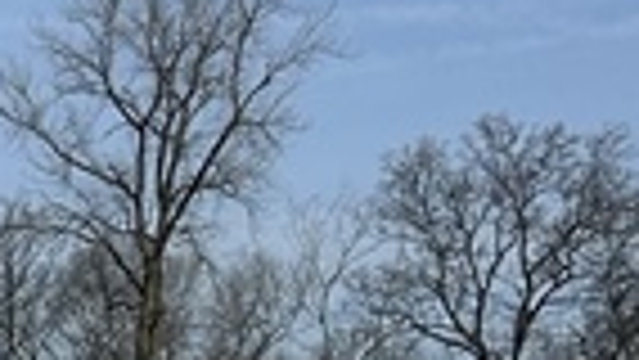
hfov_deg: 9.6
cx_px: -873
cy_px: 720
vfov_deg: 5.9
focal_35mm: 200
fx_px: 3390
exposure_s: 1/6579
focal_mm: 5.7
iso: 50
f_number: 1.5
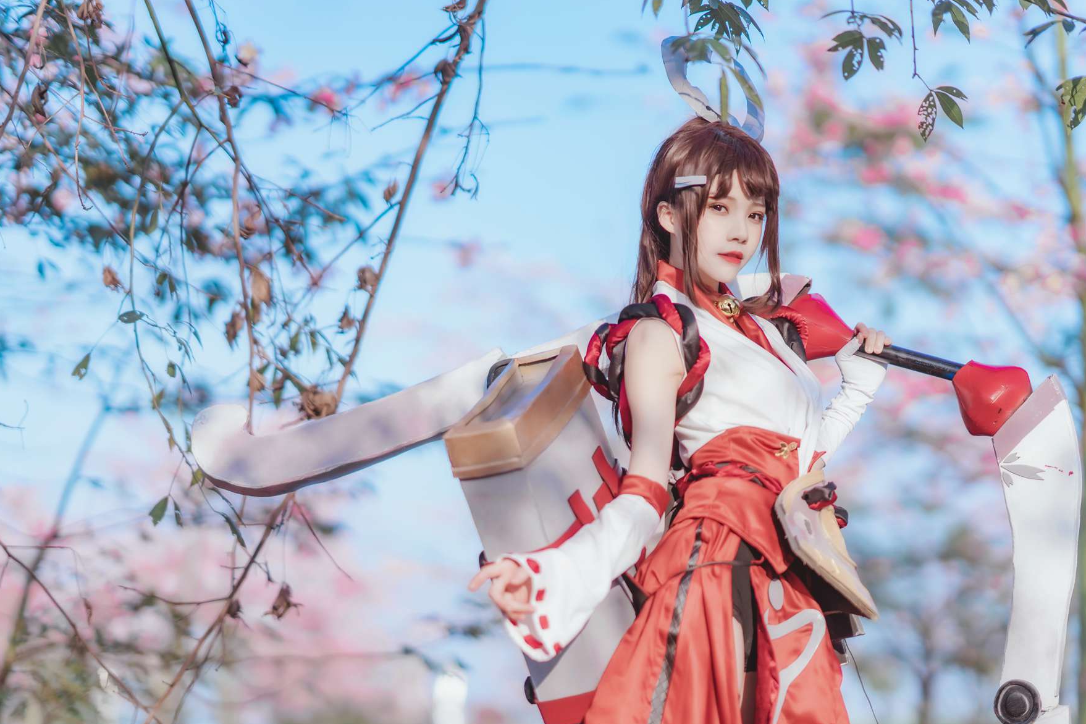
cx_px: 553
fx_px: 2624
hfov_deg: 23.4
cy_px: 367
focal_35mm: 87
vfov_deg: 15.7
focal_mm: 85
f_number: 1.4
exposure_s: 1/2500
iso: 125
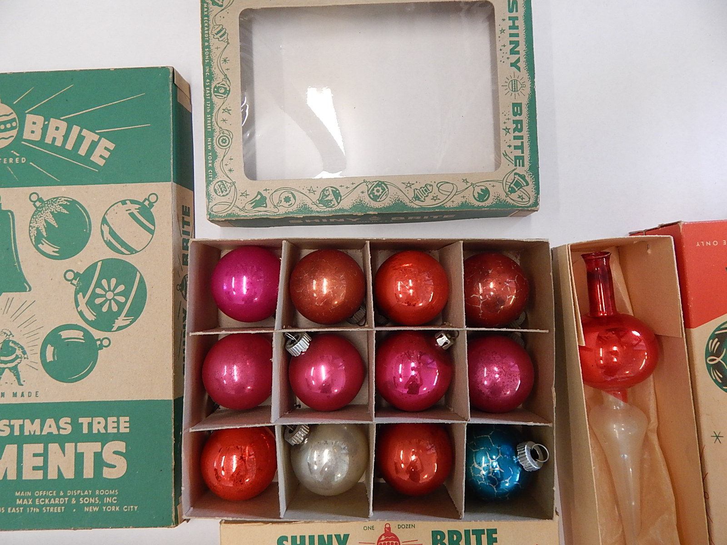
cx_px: 364
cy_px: 272
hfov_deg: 76.4
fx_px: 462
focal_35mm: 22
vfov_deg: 61.1
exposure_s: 1/30
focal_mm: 4
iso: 180
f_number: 3
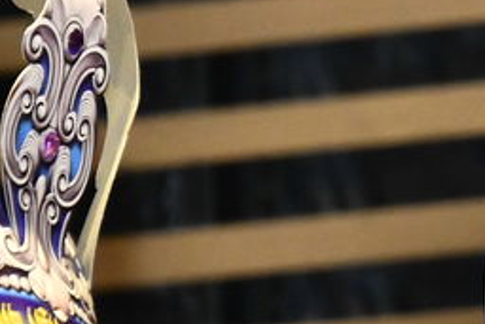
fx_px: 13250
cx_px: 978
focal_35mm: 983
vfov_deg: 1.4
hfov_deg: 2.1
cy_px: 88
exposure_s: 1/80
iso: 2500
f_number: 5.6
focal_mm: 180
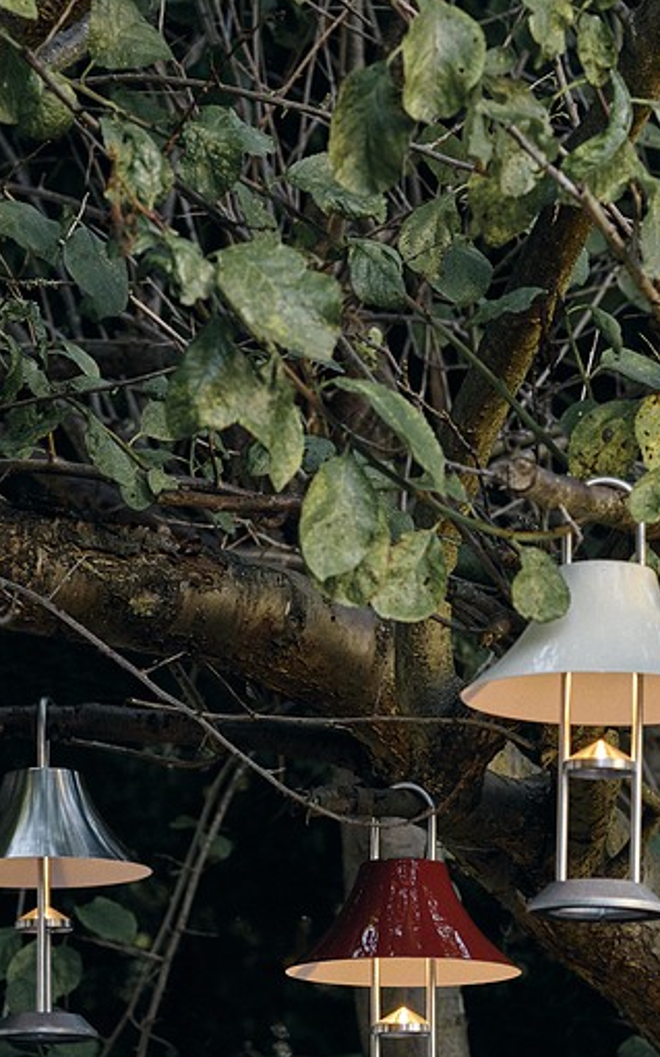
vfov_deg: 14.2
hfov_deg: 8.9
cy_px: 758
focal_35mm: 147
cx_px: 360
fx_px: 4234
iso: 500
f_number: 5.6
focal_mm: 85
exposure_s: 1/100
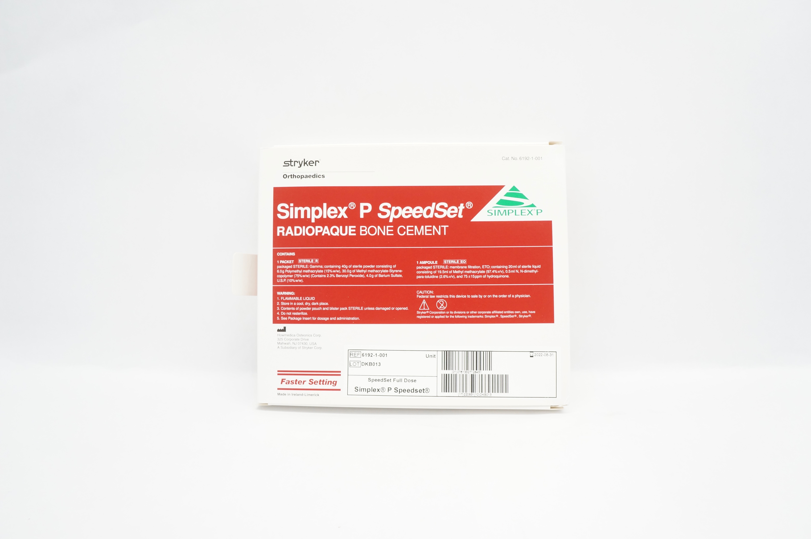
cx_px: 406
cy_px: 270
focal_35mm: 27
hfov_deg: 67.4
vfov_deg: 47.8
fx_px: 608
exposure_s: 1/60
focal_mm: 18
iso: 800
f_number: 5.6
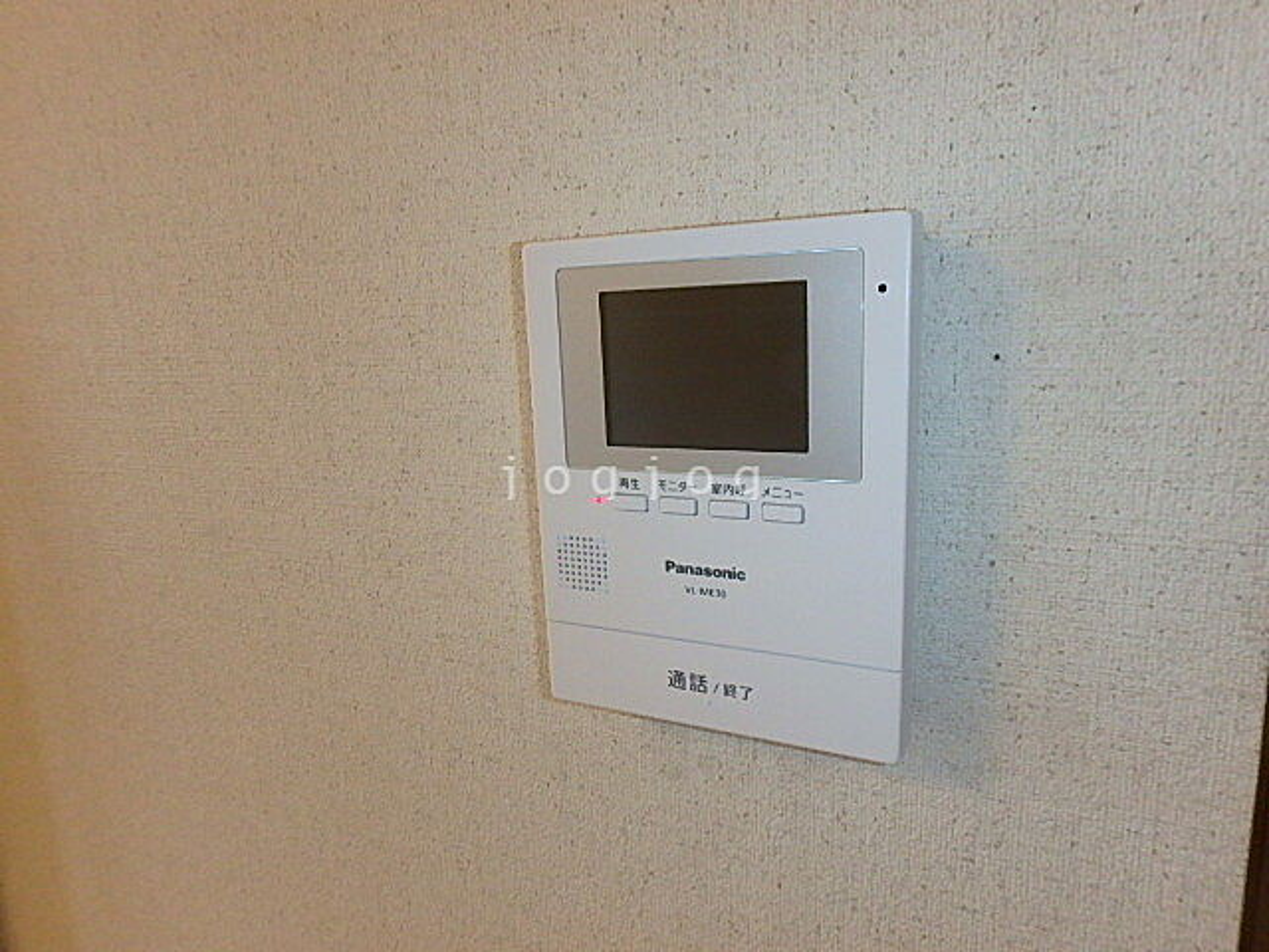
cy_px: 476
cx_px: 634
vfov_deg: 63.4
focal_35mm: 21
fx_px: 770
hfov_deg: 79.0
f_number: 6
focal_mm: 3.7
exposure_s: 1/30
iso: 500
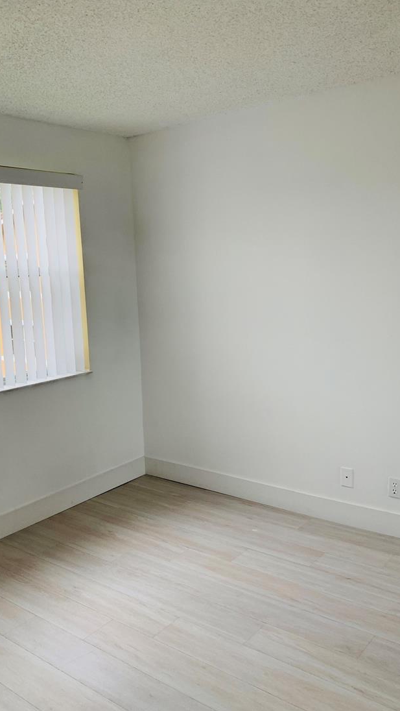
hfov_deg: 37.7
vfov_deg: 62.6
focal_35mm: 31
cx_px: 160
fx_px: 584
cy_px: 365
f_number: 1.8
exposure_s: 1/121
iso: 50
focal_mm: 4.25
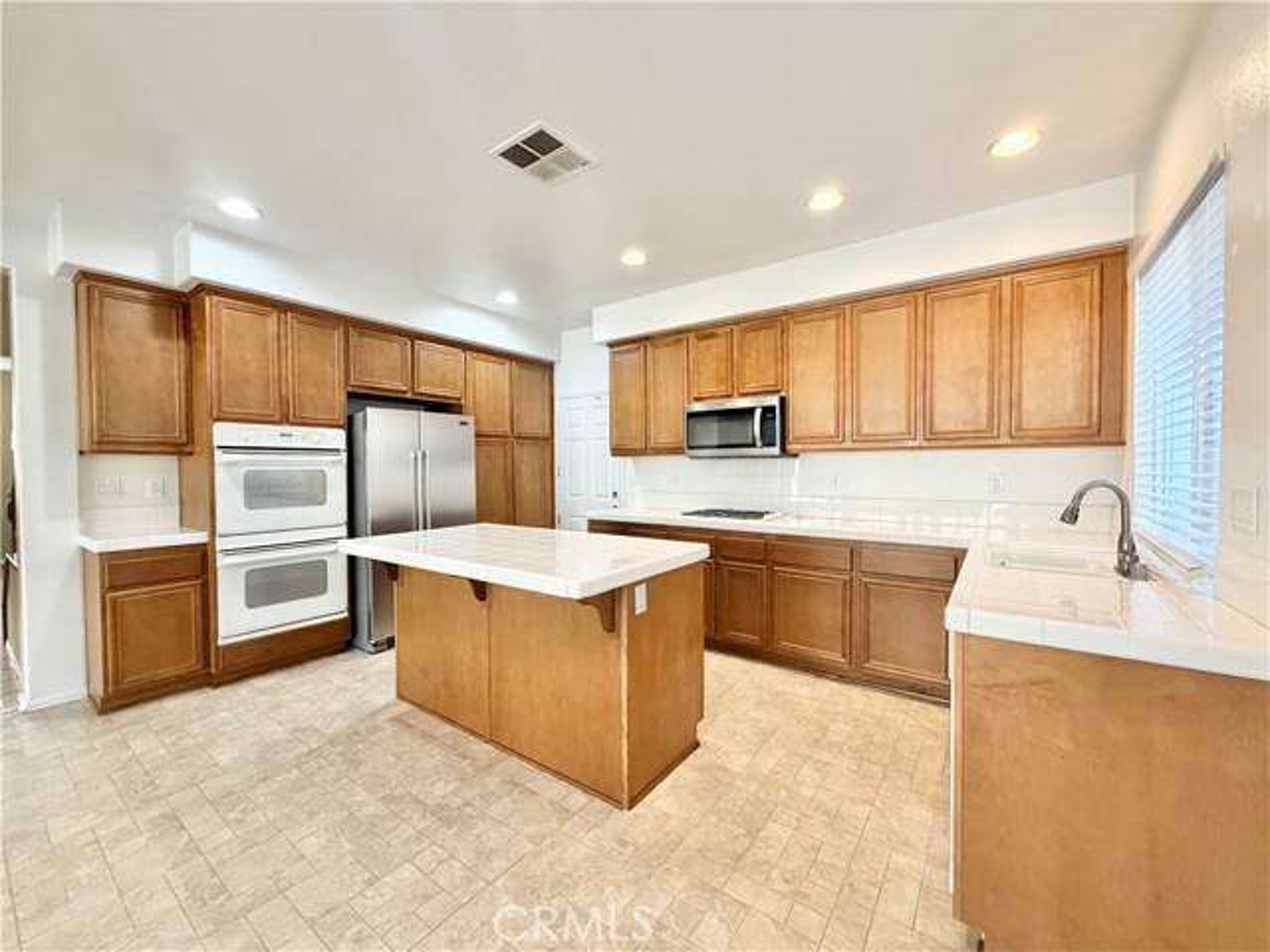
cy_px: 476
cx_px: 635
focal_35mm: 14
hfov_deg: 102.1
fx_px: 514
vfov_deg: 85.7
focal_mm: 2.22
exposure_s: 1/120
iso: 320
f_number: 2.2
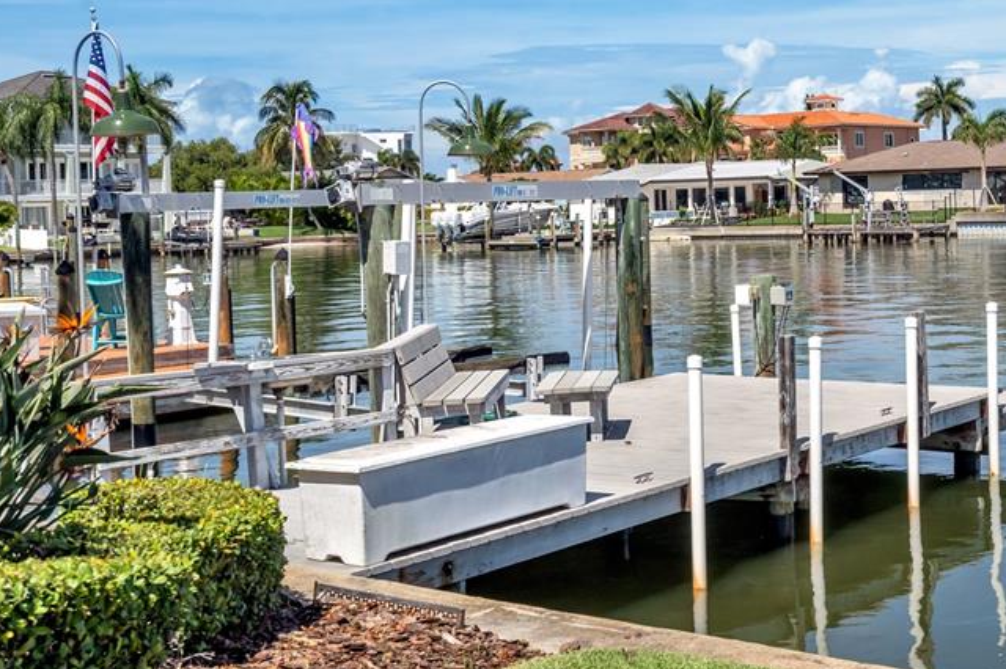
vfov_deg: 24.1
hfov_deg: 35.3
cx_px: 668
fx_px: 1564
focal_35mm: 56
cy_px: 232
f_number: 9
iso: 640
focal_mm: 35
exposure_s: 1/3200
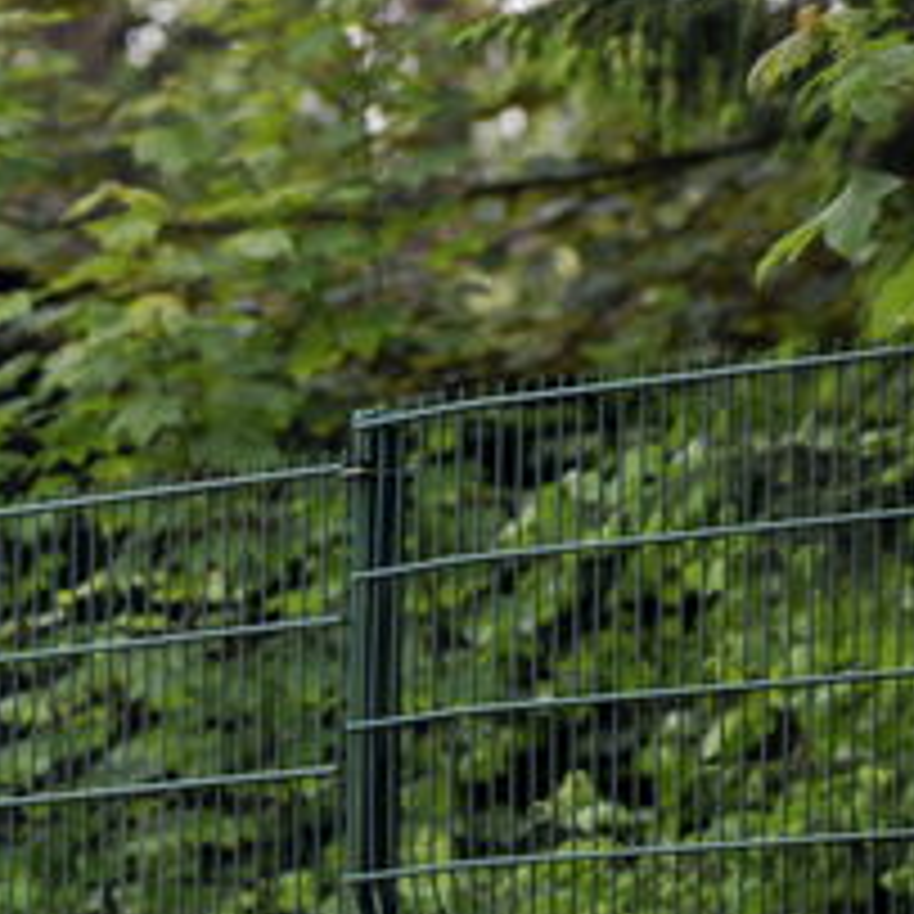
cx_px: -734
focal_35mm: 562
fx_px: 16788
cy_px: 1022
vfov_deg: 3.1
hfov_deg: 3.1
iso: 100
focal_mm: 175
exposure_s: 1/160
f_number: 4
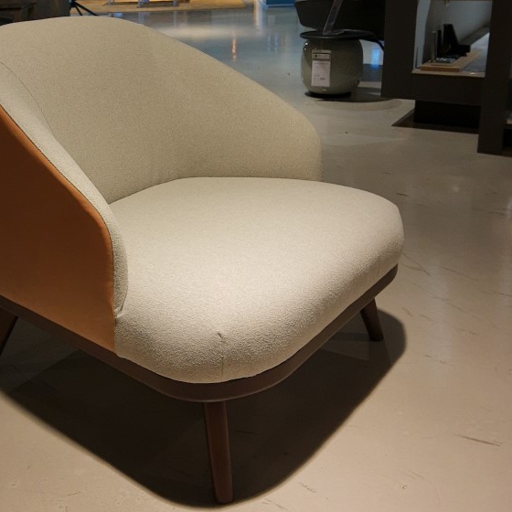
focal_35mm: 42
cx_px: 172
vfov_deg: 39.7
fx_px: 703
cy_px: 189
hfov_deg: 39.6
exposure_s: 1/50
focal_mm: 3.95
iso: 123
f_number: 1.8
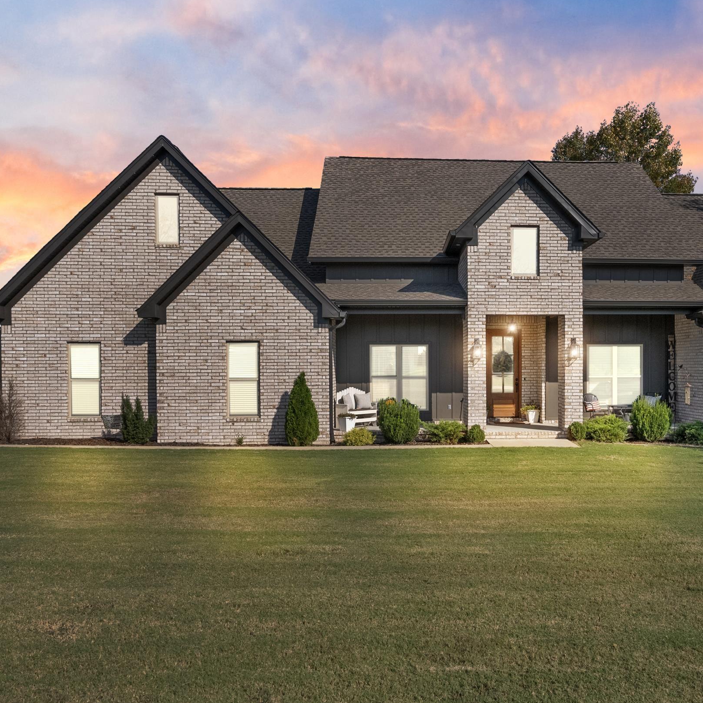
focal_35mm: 29
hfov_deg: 55.1
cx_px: 433
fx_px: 666
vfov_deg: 55.6
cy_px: 347
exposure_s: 1/1250
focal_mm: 22
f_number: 9
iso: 640
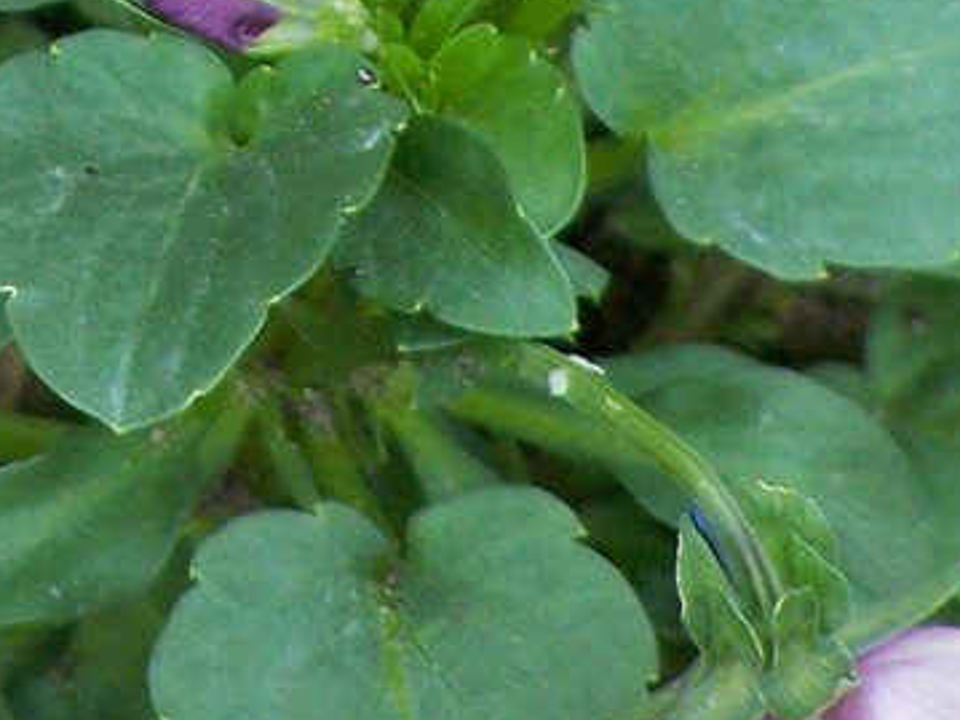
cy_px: -488
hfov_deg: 1.5
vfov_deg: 1.1
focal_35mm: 1355
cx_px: 120
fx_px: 37565
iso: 200
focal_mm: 63
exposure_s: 1/250
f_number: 3.7
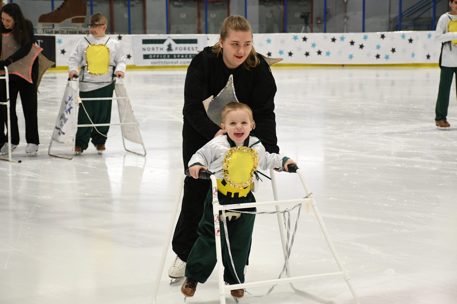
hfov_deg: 19.5
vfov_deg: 13.0
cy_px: 152
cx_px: 228
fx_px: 1333
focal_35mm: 105
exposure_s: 1/160
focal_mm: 70
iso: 2500
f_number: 6.3
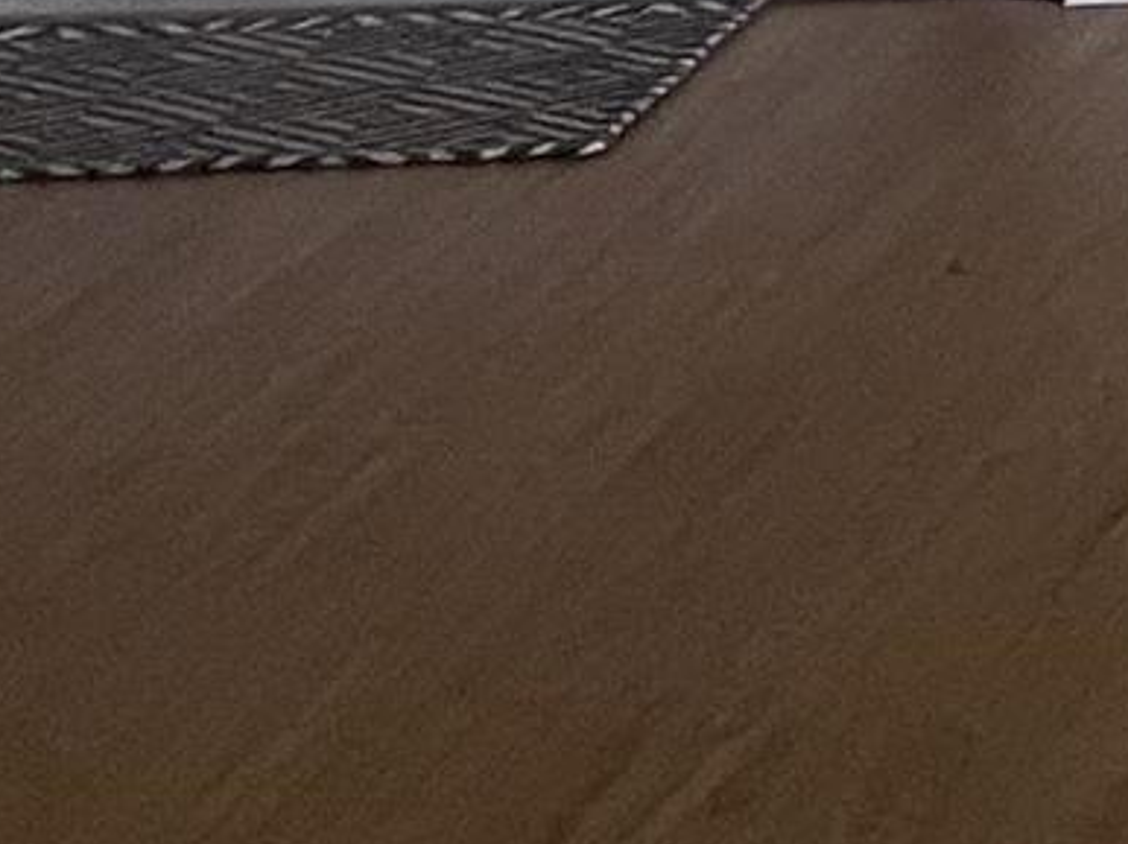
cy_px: -885
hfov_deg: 8.7
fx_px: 6481
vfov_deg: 7.2
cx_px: 2992
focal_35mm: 199
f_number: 1.6
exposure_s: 1/60
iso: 160
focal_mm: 5.1
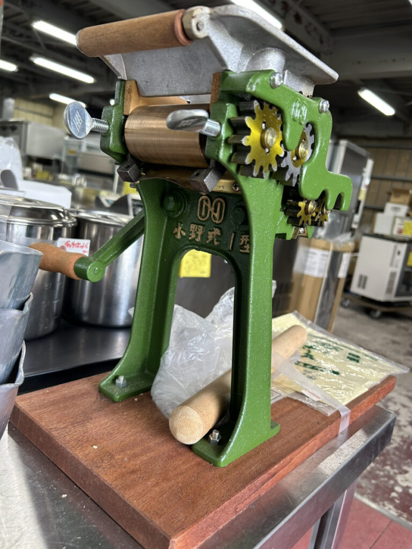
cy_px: 274
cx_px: 206
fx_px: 413
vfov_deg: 67.3
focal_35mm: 26
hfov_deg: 53.1
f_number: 1.5
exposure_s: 1/110
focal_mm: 5.7
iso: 125
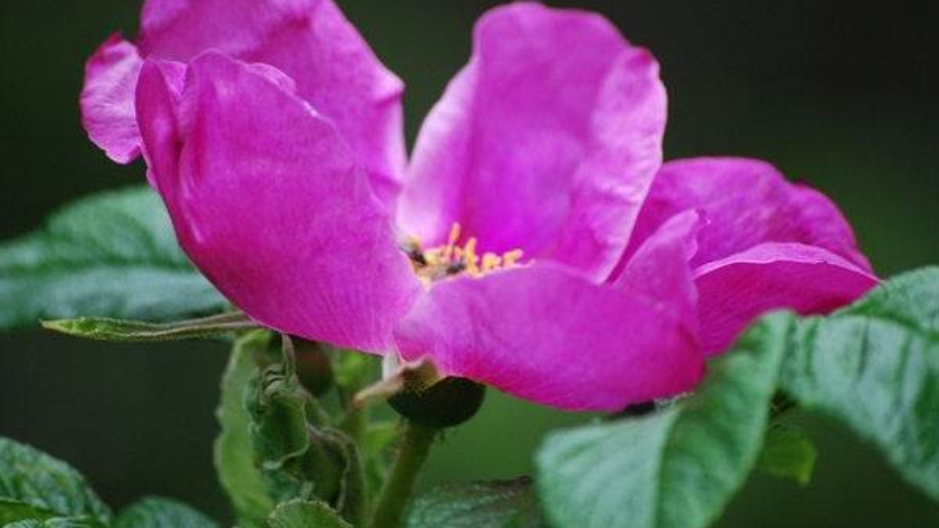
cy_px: 254
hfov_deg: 6.8
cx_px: 470
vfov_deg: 3.8
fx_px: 7869
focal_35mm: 316
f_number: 5.6
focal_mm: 200
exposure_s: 1/250
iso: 400
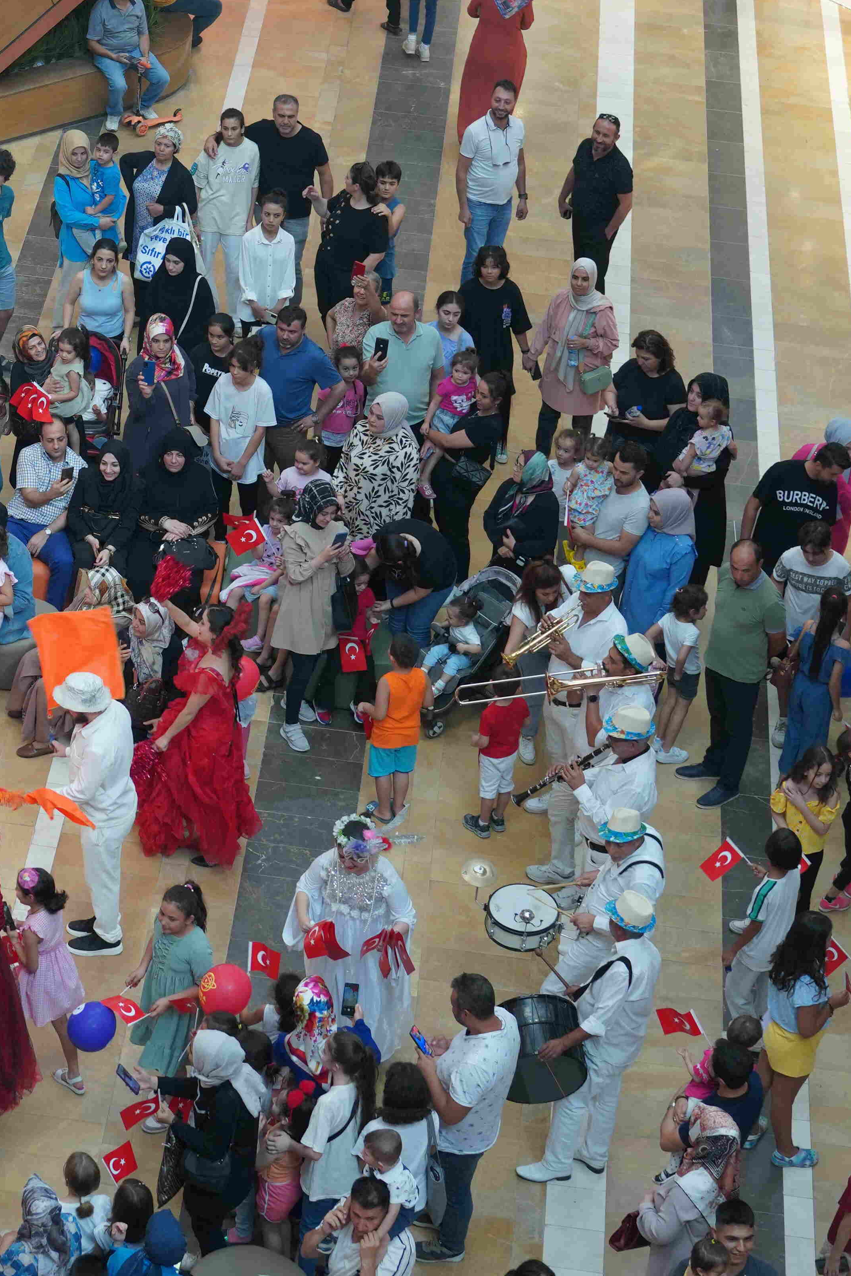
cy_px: 248
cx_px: -91
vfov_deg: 19.4
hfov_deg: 12.9
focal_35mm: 104
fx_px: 3687
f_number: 2.8
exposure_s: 1/200
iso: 800
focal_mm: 35
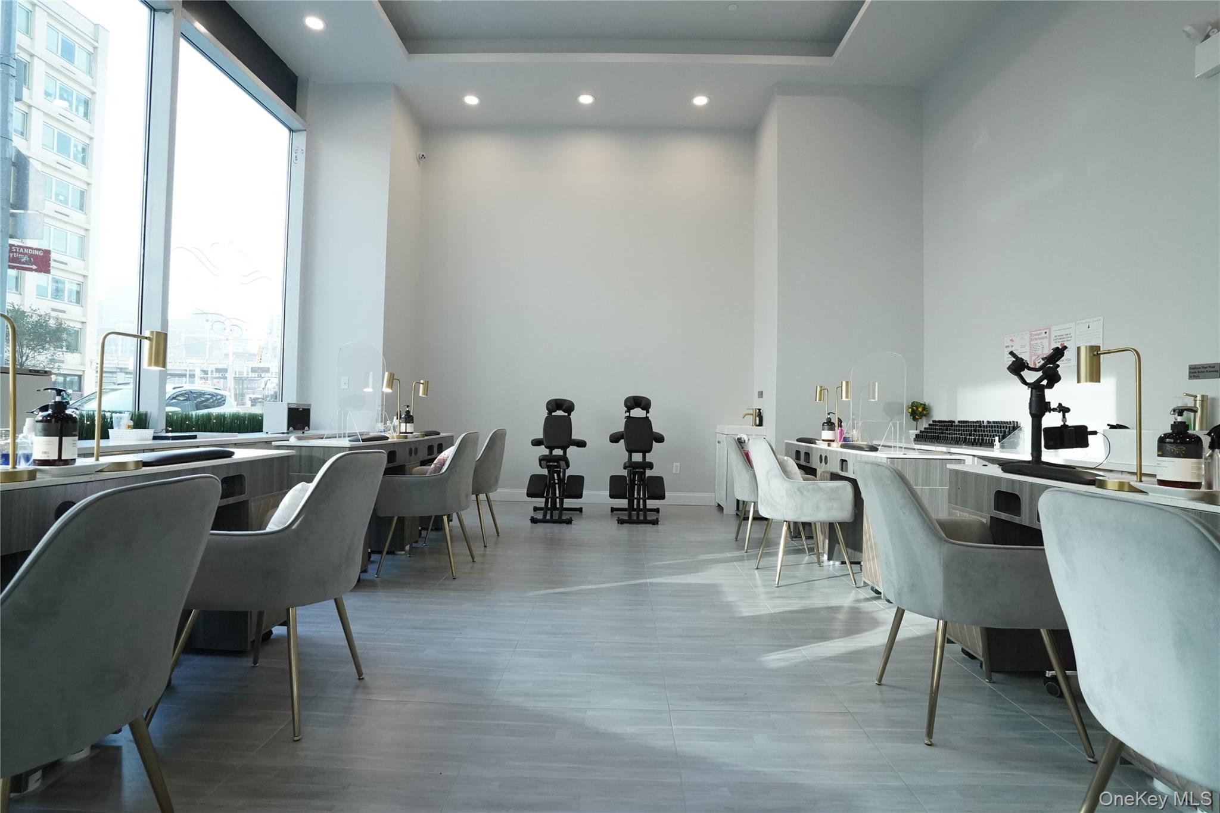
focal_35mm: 17
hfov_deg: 93.3
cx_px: 610
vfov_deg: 70.4
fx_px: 576
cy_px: 406
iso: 6400
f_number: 7.1
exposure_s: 1/500
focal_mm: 17
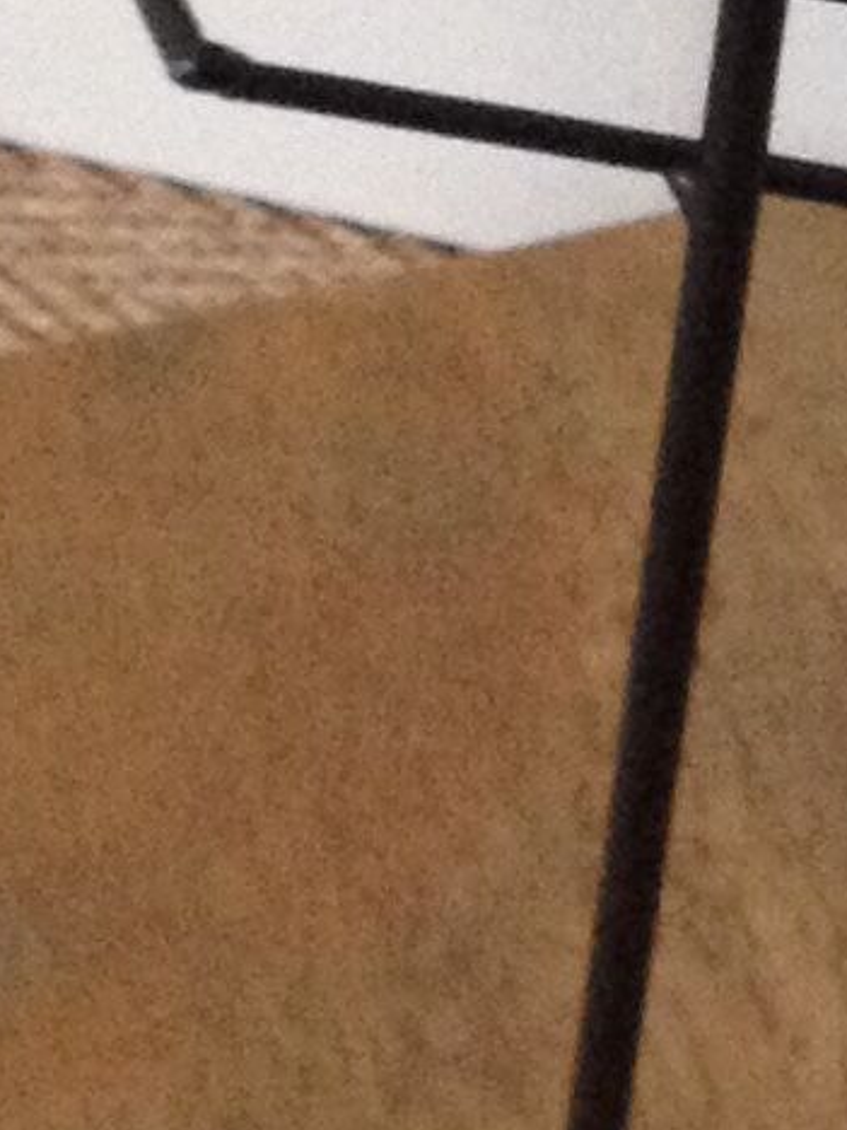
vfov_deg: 8.1
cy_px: -99
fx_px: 7960
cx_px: 845
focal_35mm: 244
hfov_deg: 6.1
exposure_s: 1/20
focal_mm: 4.28
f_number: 2.4
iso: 250
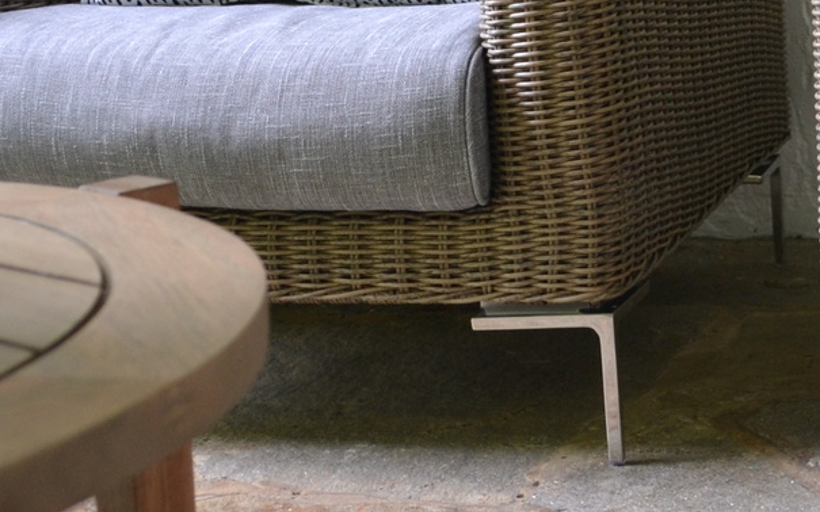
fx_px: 2033
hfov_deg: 22.1
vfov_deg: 13.9
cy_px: -98
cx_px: 775
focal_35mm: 91
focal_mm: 18
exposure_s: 1/50
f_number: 3.5
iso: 400
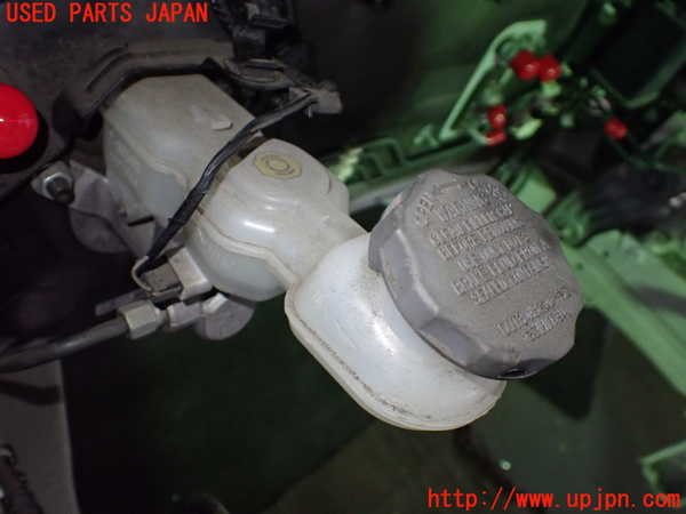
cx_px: 343
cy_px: 257
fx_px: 595
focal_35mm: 30
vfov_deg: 46.8
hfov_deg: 60.0
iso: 800
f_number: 2.3
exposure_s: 1/80
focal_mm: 5.4
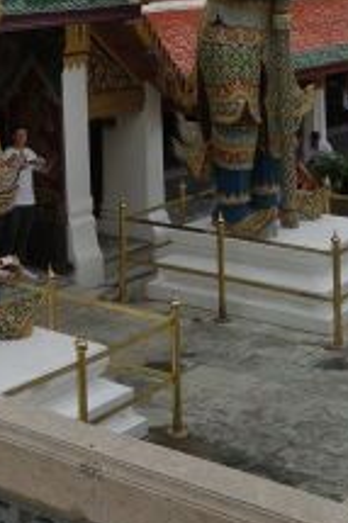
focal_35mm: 81
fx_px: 1176
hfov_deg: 16.2
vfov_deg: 23.5
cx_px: -66
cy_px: -54
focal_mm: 10.77
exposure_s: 1/400
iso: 125
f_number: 5.6
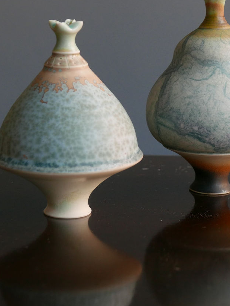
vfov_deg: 15.6
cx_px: 197
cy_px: 94
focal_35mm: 126
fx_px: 1116
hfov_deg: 11.7
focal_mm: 27.2
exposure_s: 1/80
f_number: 2.8
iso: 400
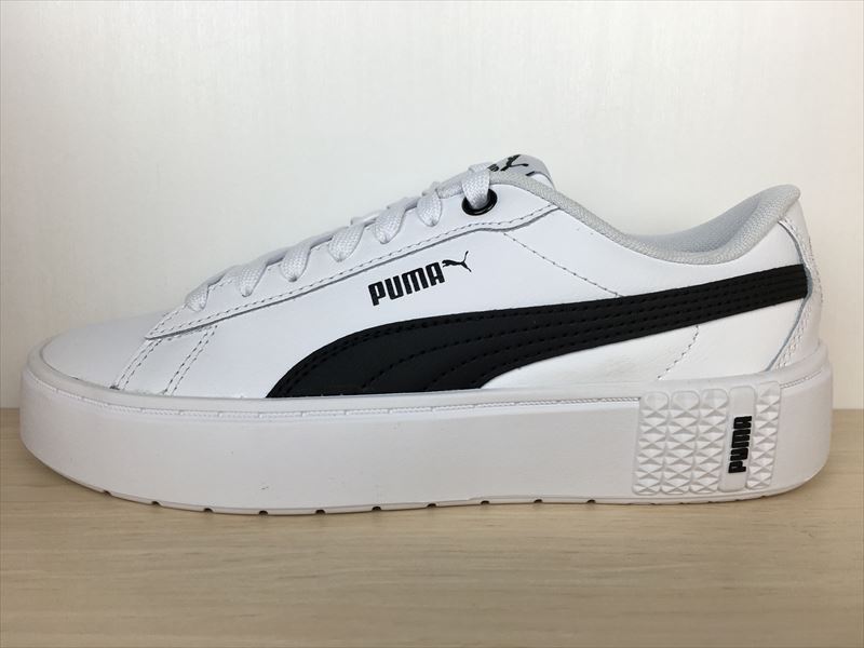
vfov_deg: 48.2
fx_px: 724
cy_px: 324
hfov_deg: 61.7
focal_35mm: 29
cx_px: 432
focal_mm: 4.15
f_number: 2.2
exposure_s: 1/124
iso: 25
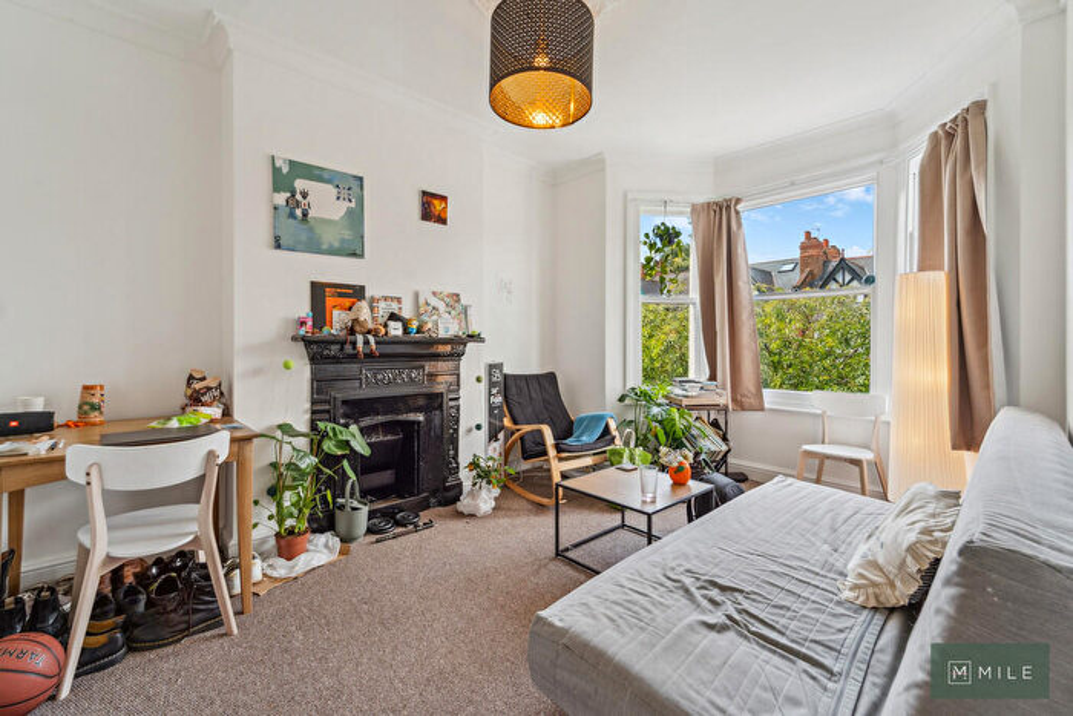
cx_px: 536
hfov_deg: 104.2
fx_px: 417
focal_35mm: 14
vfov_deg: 81.2
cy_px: 358
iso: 100
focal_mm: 14
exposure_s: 1/8
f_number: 8
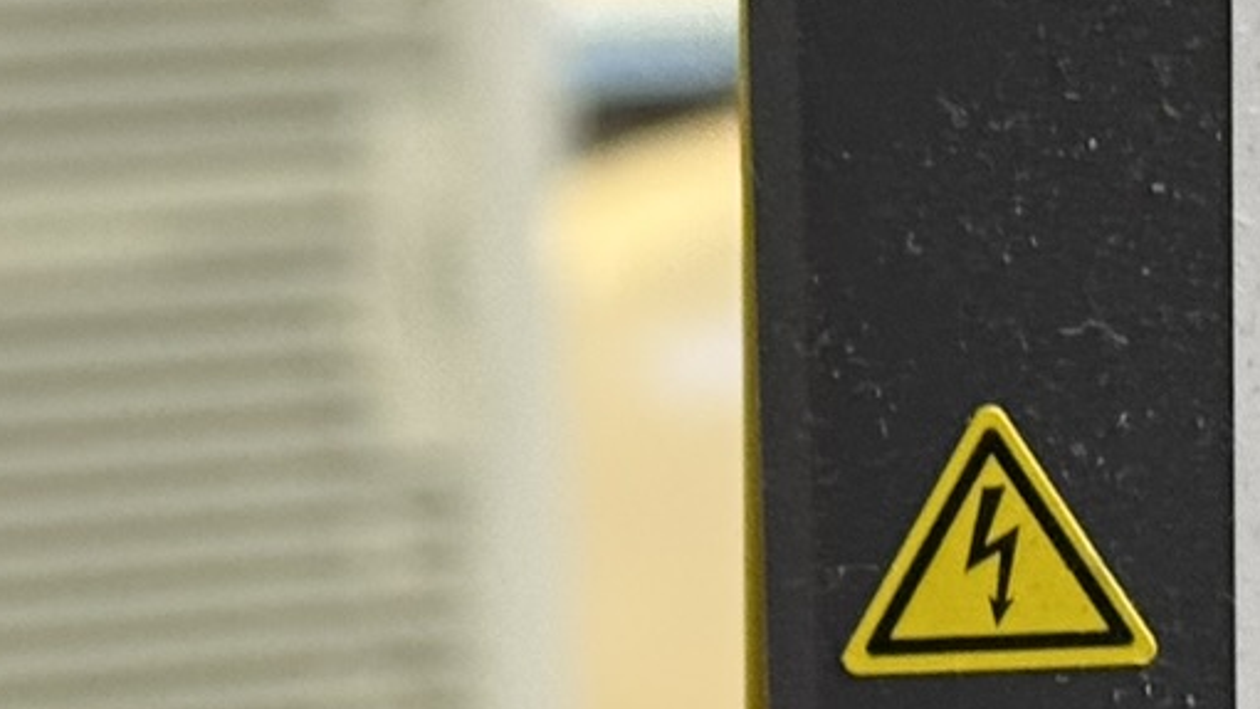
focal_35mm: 210
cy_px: 378
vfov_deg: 5.8
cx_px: 956
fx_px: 7017
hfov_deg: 10.2
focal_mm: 6.76
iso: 200
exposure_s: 1/50
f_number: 1.78
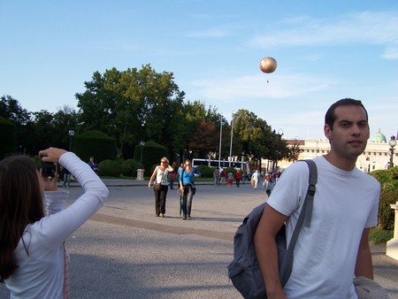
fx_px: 437
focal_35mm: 38
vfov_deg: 37.8
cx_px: 199
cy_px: 150
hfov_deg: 49.0
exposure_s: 1/500
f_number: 2.8
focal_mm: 6.3
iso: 80
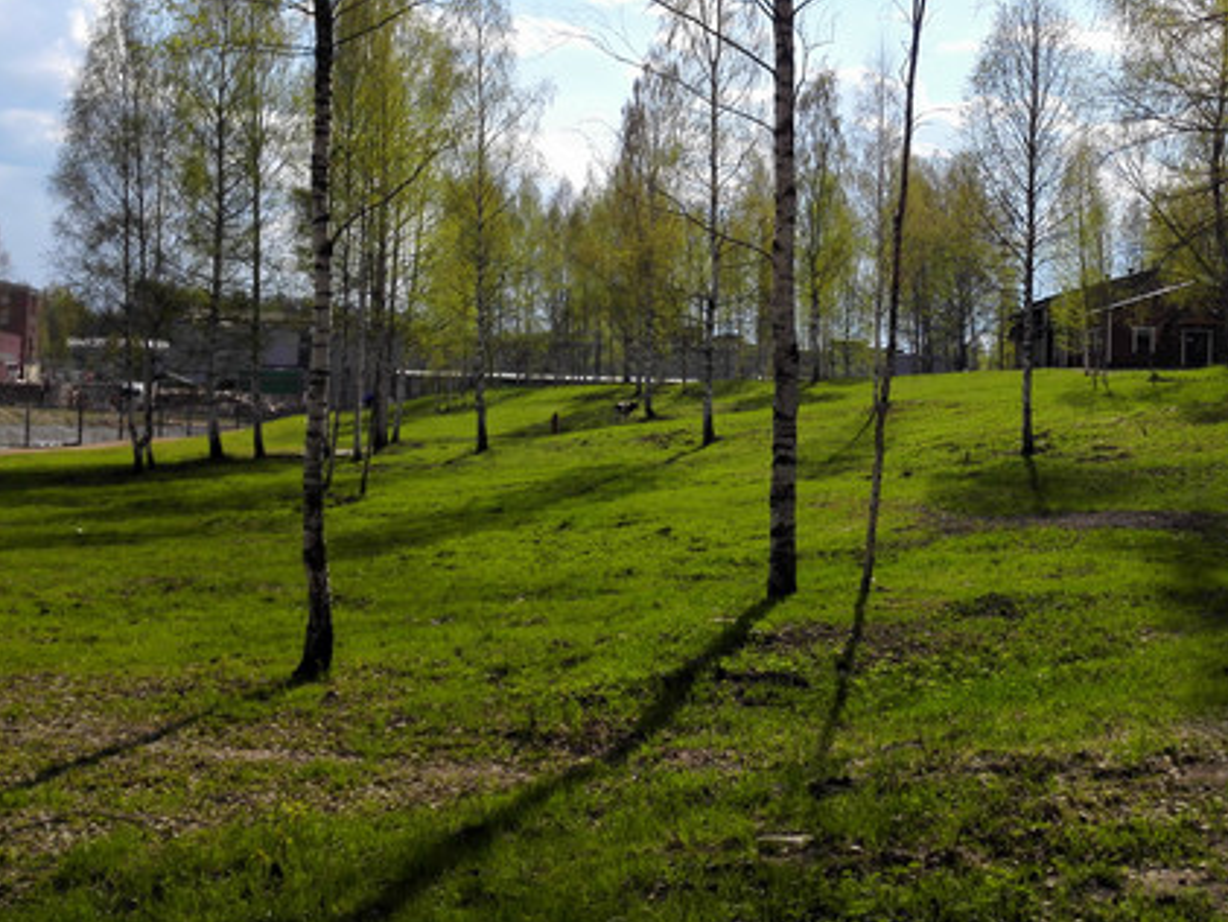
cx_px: 856
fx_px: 1668
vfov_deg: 30.8
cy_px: 379
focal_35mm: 47
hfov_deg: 39.7
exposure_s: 1/2089
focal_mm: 3.79
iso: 50
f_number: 2
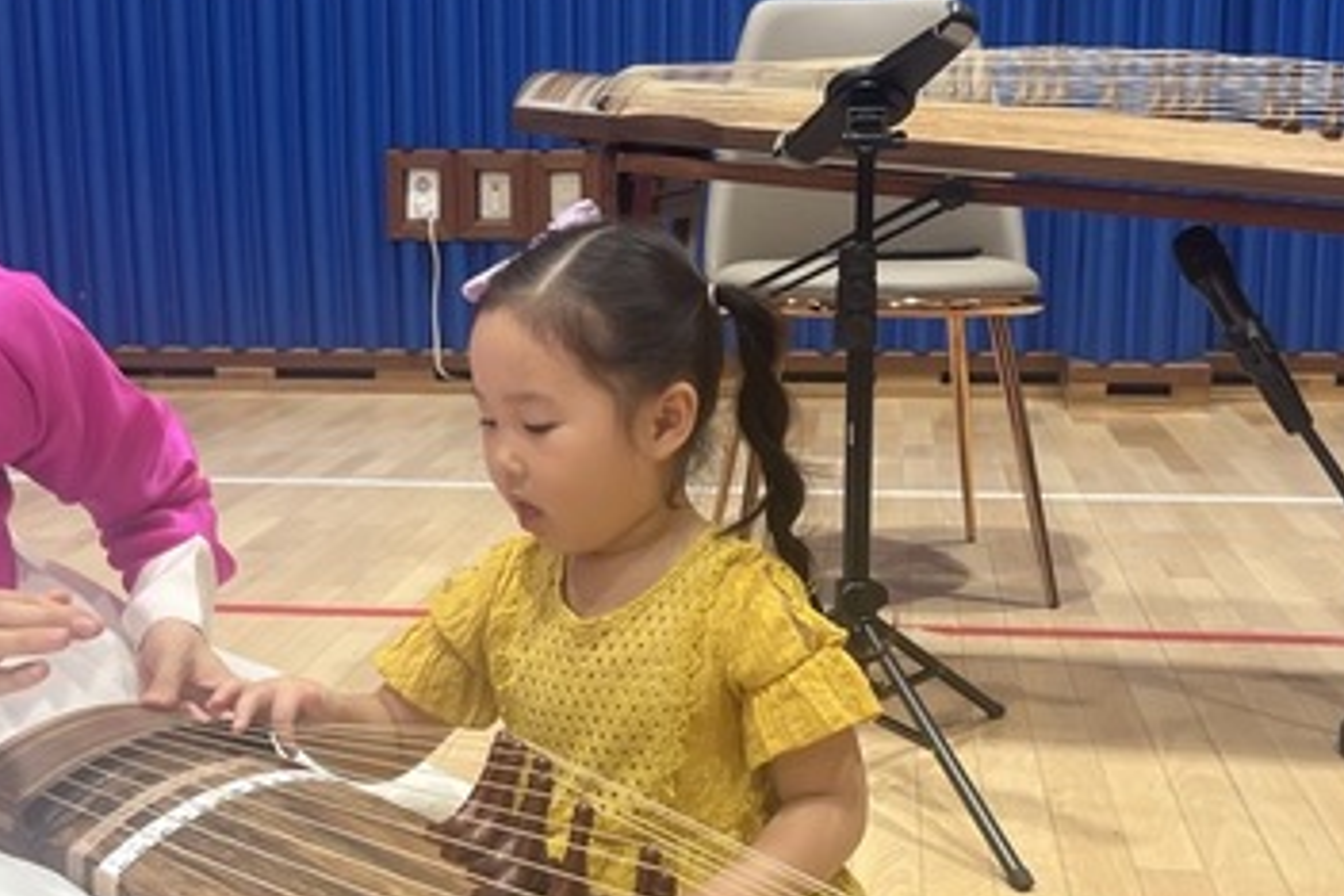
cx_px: 590
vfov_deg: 25.0
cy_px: 519
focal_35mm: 54
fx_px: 2016
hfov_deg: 36.8
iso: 80
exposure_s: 1/60
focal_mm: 5.7
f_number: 1.5
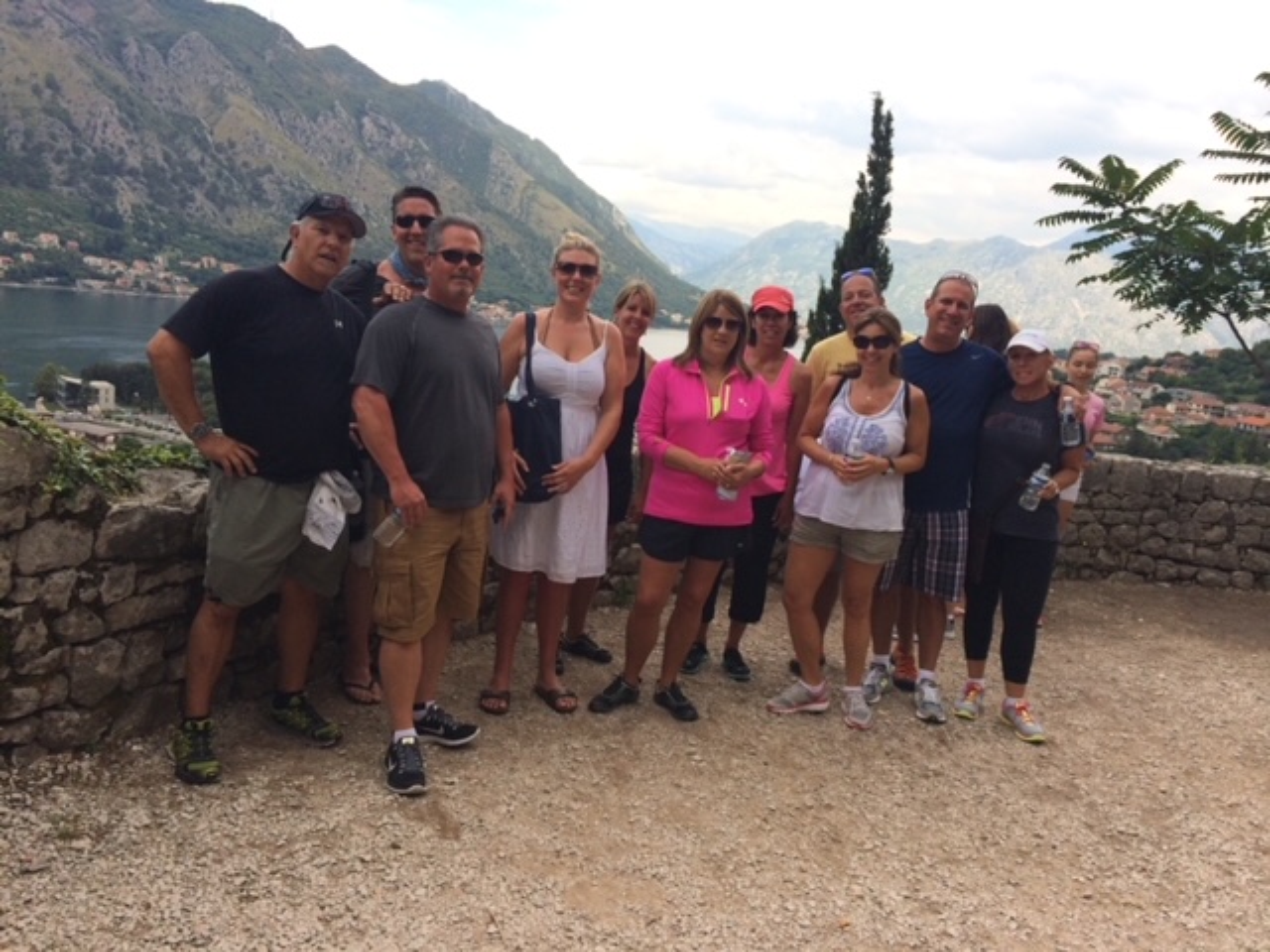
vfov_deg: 46.8
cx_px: 635
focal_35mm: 30
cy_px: 476
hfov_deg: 60.0
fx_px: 1101
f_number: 2.2
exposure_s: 1/1208
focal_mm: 4.12
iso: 50
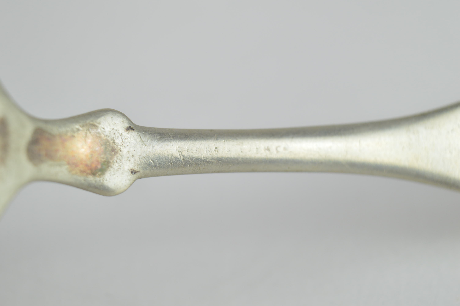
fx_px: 1053
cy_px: 153
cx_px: 230
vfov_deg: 16.5
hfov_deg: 24.6
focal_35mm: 82
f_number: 5.6
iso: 400
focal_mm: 55
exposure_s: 1/60
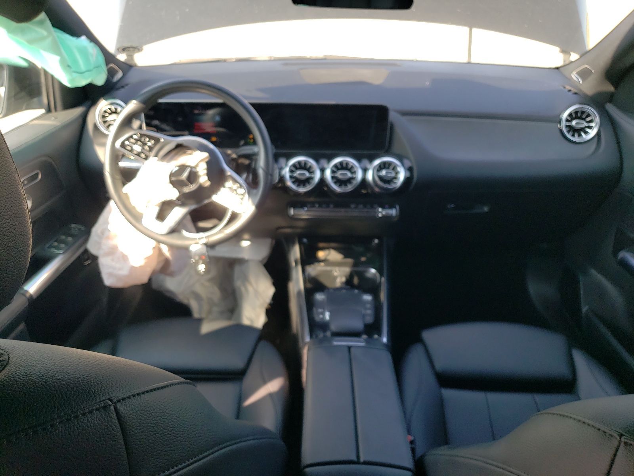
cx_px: 317
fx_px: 476
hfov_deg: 67.3
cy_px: 238
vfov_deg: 53.1
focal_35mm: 26
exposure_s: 1/256
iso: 50
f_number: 1.5
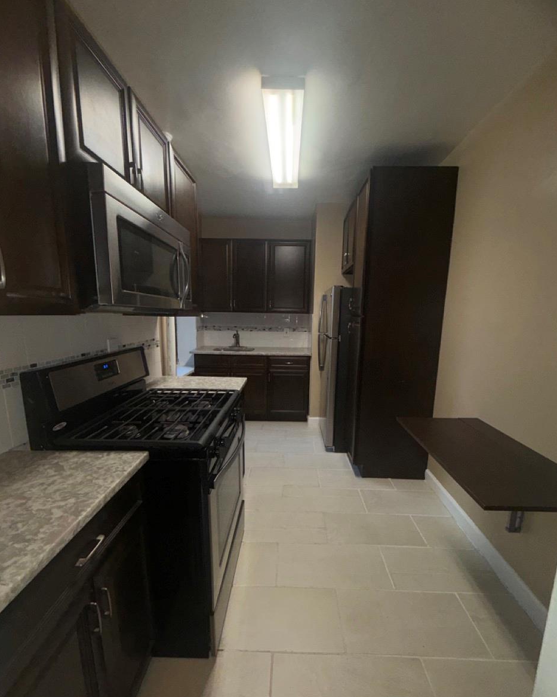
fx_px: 309
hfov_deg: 84.0
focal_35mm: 15
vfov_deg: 96.7
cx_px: 284
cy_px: 371
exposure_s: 1/60
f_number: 2.2
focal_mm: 2.22
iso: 50
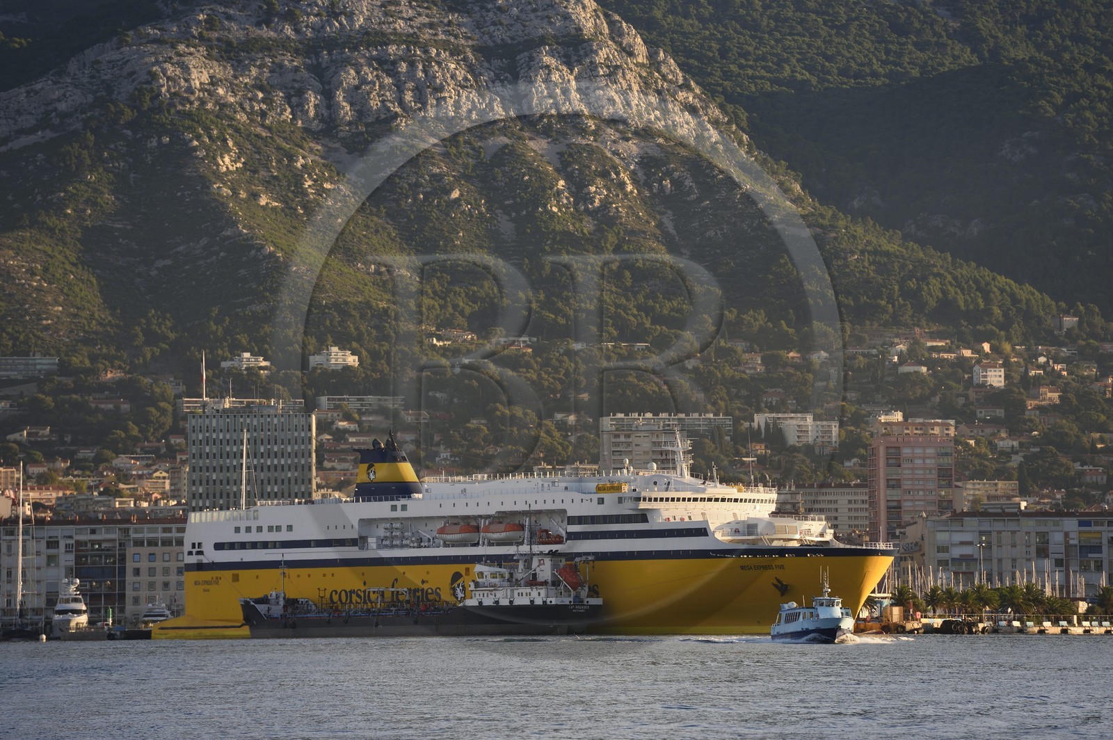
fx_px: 6178
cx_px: 556
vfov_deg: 6.9
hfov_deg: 10.3
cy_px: 370
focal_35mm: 200
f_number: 5.6
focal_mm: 200
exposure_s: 1/400
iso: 200
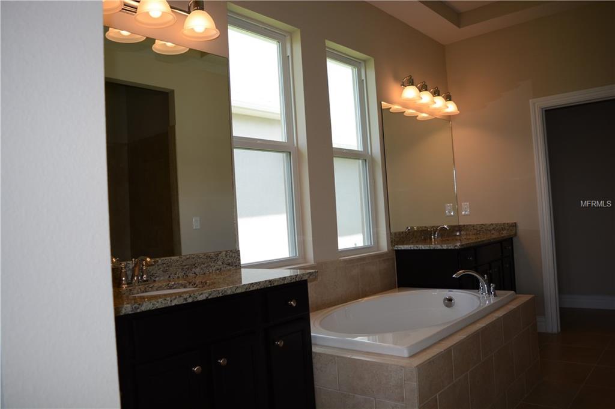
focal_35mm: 27
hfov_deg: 67.4
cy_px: 204
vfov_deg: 47.9
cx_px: 308
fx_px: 461
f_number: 3.5
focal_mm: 18
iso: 200
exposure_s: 1/200
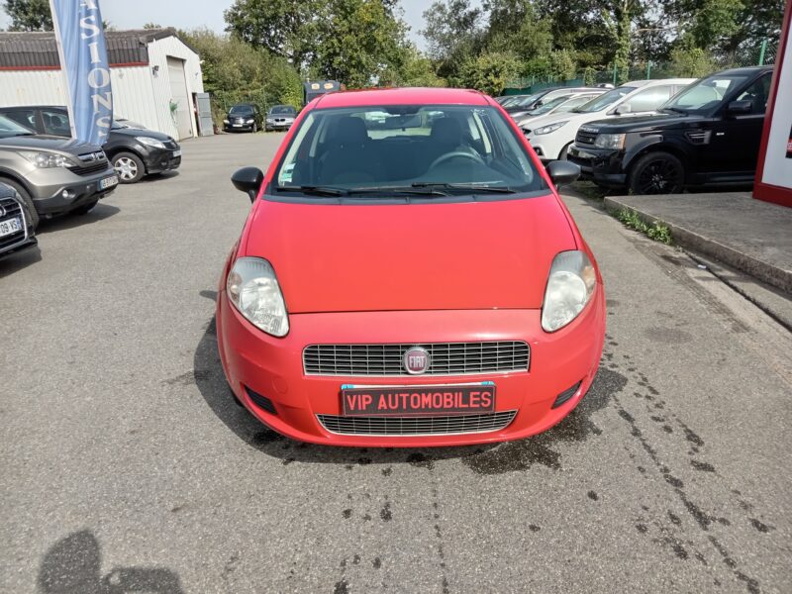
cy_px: 297
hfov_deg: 69.4
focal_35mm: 25
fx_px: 572
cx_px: 396
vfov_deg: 54.9
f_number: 1.8
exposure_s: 1/470
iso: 102
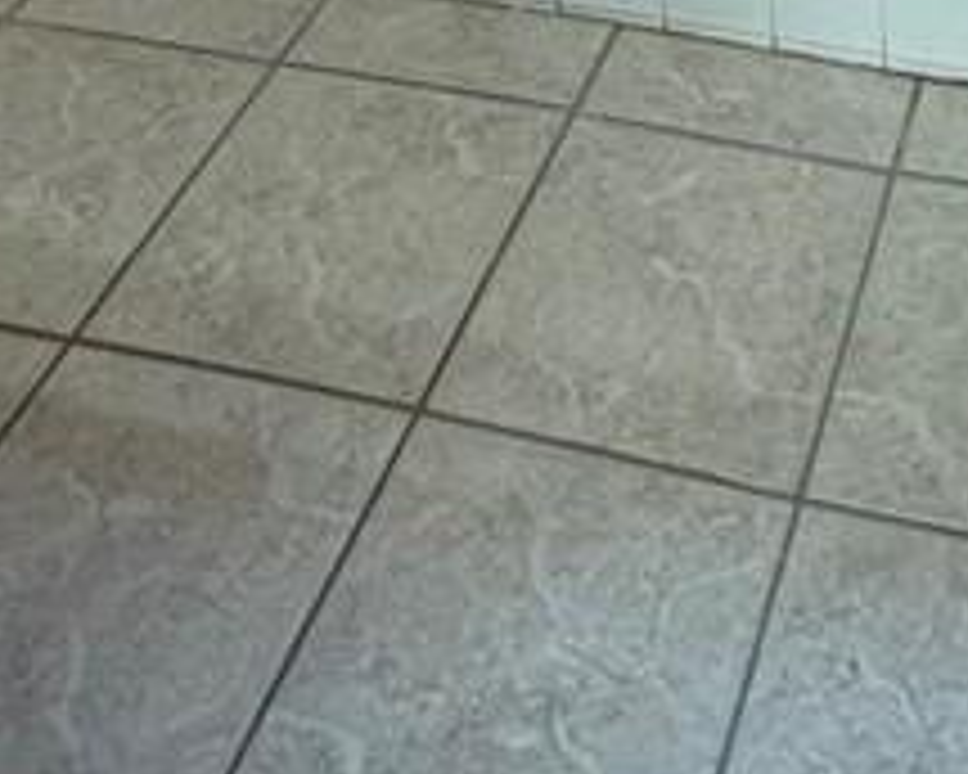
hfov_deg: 27.9
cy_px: -940
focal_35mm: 65
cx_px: 896
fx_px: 1862
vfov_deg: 15.8
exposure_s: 1/120
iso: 250
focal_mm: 2.22
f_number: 2.2
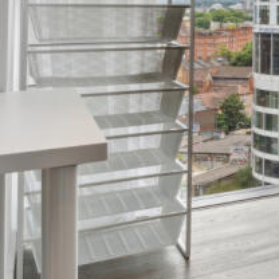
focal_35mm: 67
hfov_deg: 17.3
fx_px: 611
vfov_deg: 24.8
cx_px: 578
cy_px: 14
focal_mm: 16
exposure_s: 1/60
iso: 400
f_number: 11
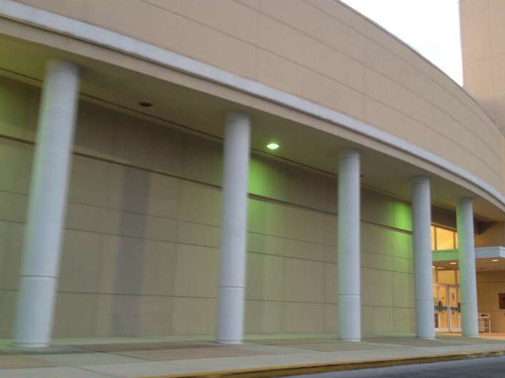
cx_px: 263
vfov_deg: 35.9
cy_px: 201
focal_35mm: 40
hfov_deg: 46.8
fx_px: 584
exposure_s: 1/20
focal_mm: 4.28
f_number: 2.4
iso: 125
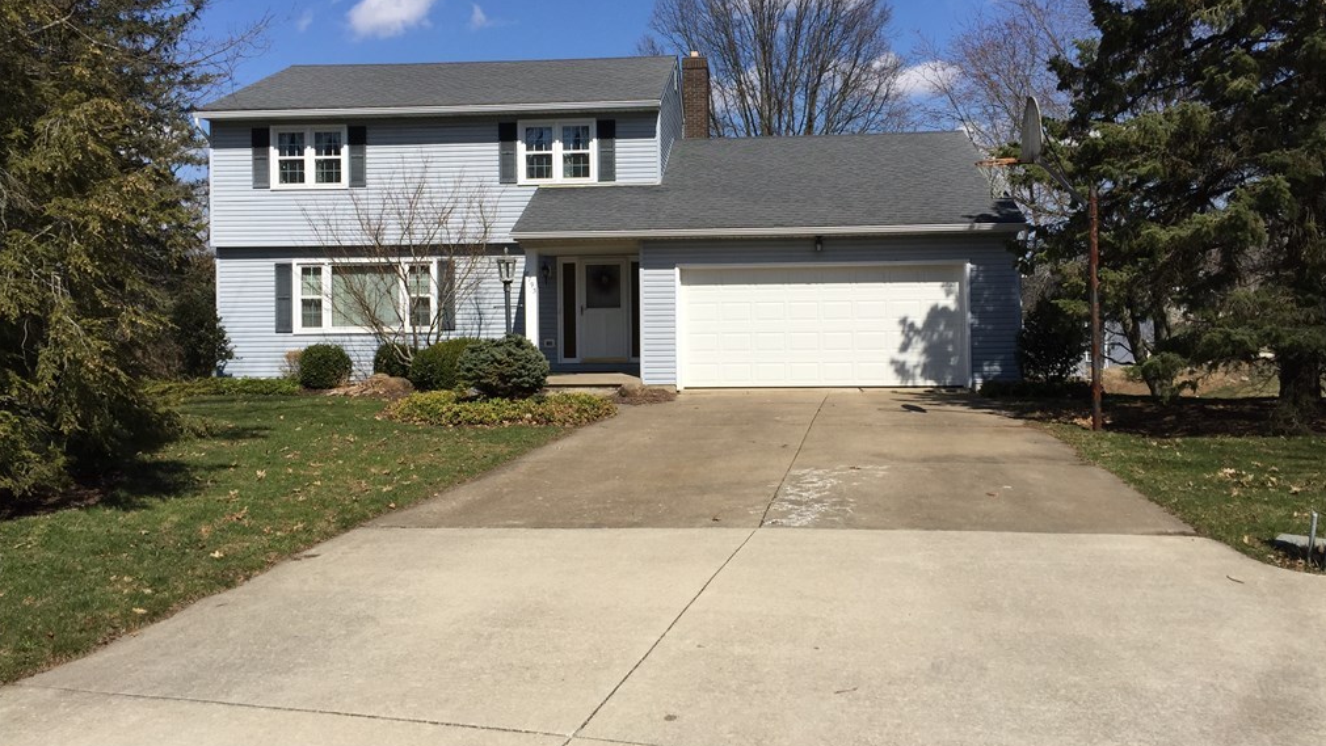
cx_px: 669
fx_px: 1125
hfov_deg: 61.0
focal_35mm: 32
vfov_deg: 36.6
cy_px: 324
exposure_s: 1/2825
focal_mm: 4.15
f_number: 2.2
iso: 32
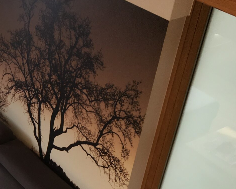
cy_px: 181
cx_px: -68
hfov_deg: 22.3
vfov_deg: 19.4
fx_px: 538
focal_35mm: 77
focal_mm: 4.15
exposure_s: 1/50
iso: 25
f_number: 2.2
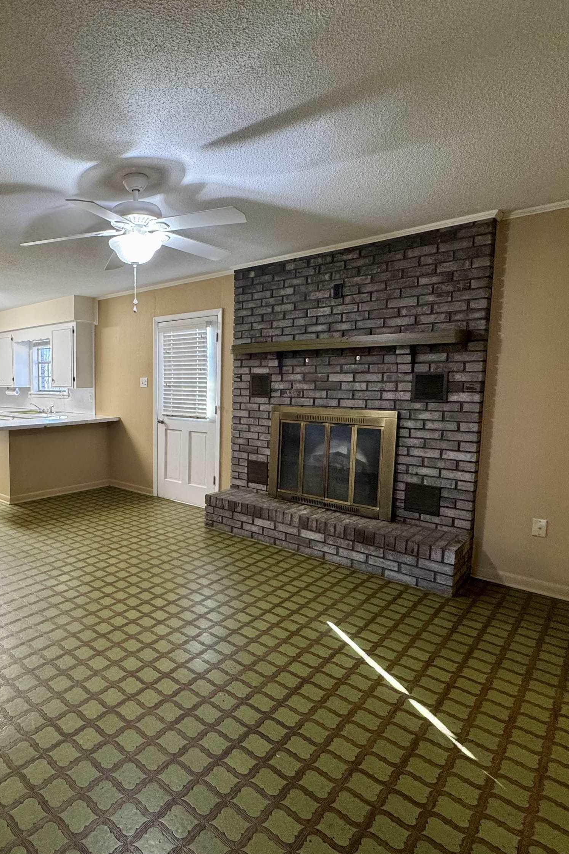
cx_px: 116
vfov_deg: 84.0
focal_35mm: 20
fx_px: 474
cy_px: 430
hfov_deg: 57.4
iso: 250
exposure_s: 1/60
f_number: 2.2
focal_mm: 2.22
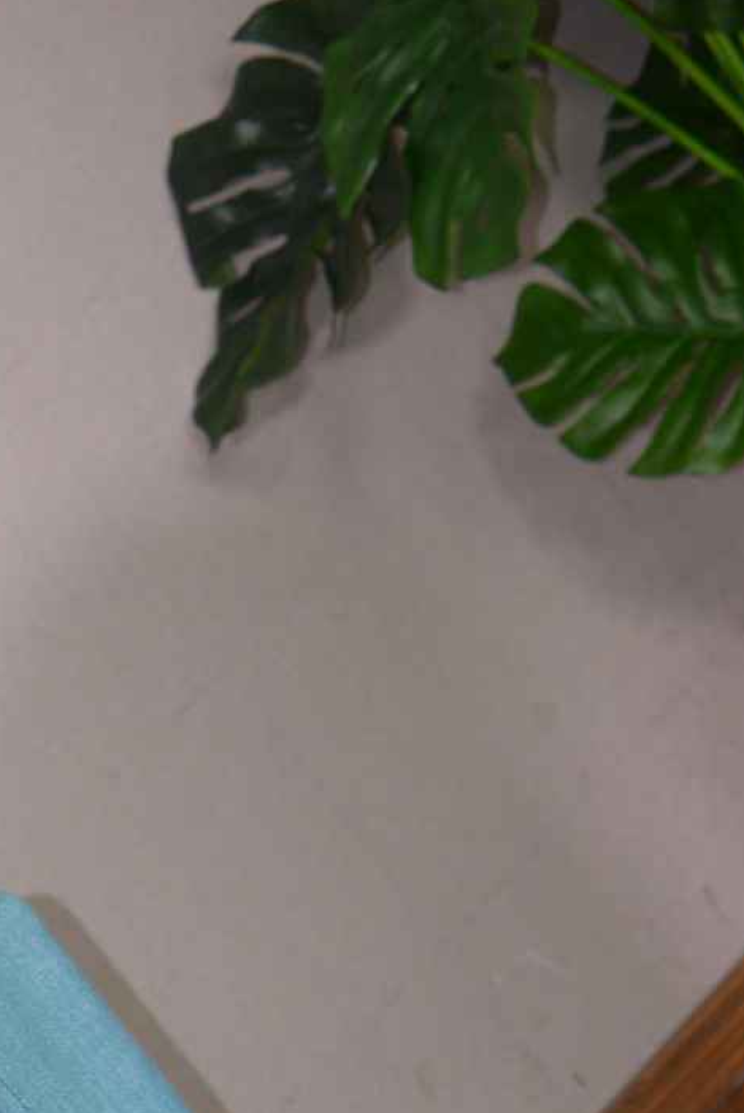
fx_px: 3467
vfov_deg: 16.4
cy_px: 1748
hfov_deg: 12.0
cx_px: -98
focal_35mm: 112
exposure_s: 1/80
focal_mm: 35
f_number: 5.6
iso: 500
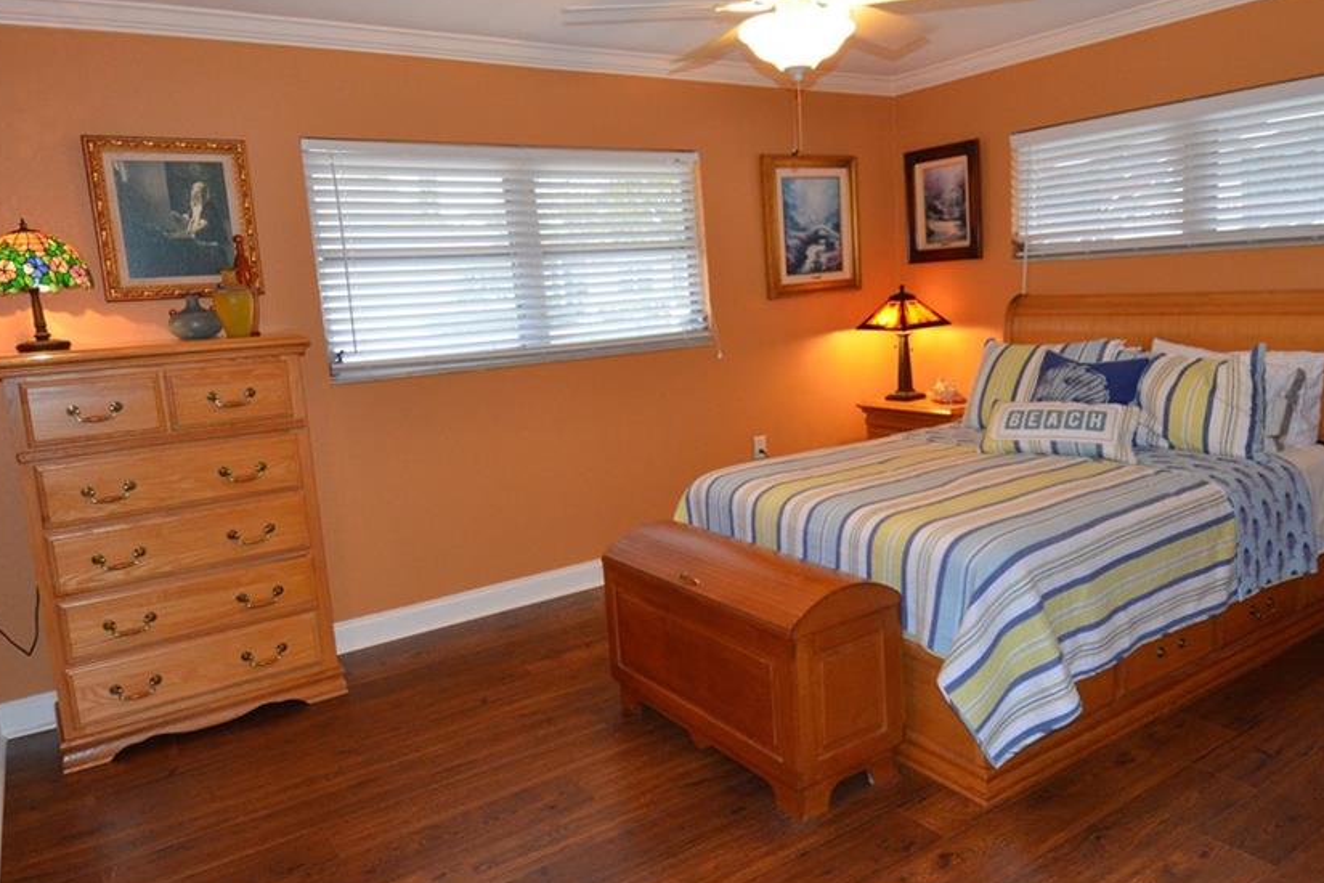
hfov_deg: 69.3
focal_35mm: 26
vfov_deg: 49.5
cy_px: 418
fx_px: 956
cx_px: 721
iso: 1600
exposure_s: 1/60
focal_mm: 14
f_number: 5.6
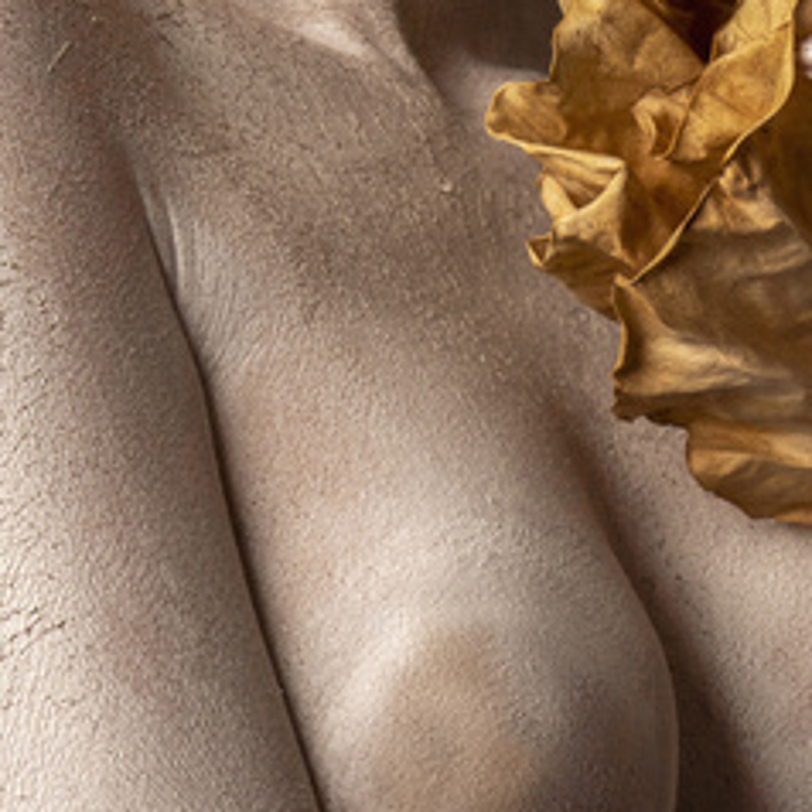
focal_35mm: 218
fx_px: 5785
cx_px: 803
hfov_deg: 8.0
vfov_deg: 8.0
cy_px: 147
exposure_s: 1/100
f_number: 8
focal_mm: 61
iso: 100
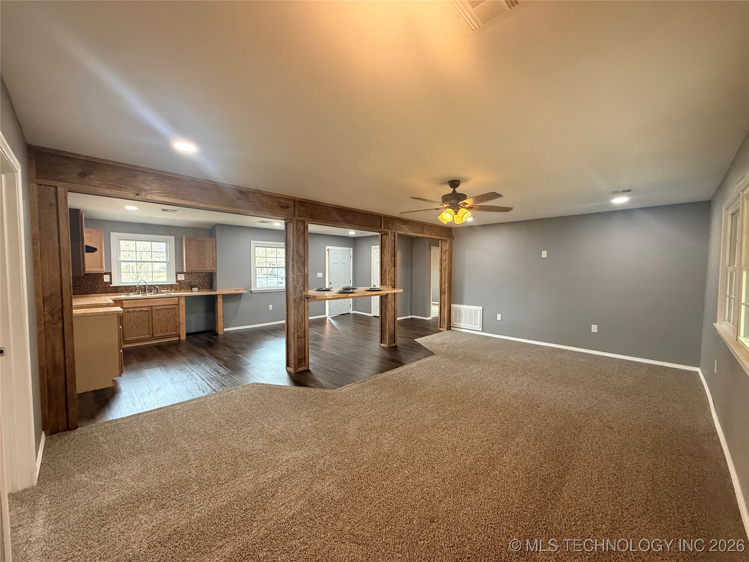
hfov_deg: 102.1
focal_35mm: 14
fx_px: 303
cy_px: 281
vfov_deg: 85.7
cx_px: 374
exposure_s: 1/120
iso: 500
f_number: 2.2
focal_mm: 2.22
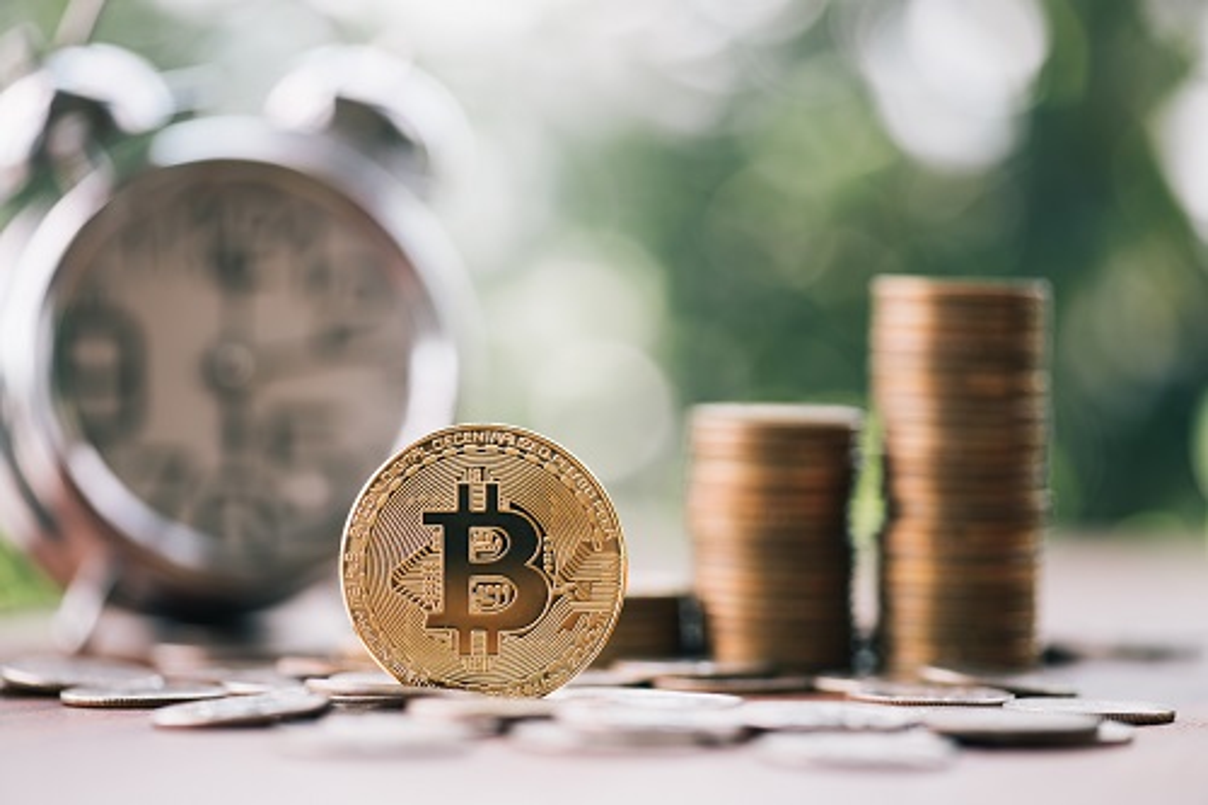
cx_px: 604
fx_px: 3522
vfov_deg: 13.0
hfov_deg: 19.5
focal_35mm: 105
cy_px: 402
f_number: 4
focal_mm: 105
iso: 100
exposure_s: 1/80
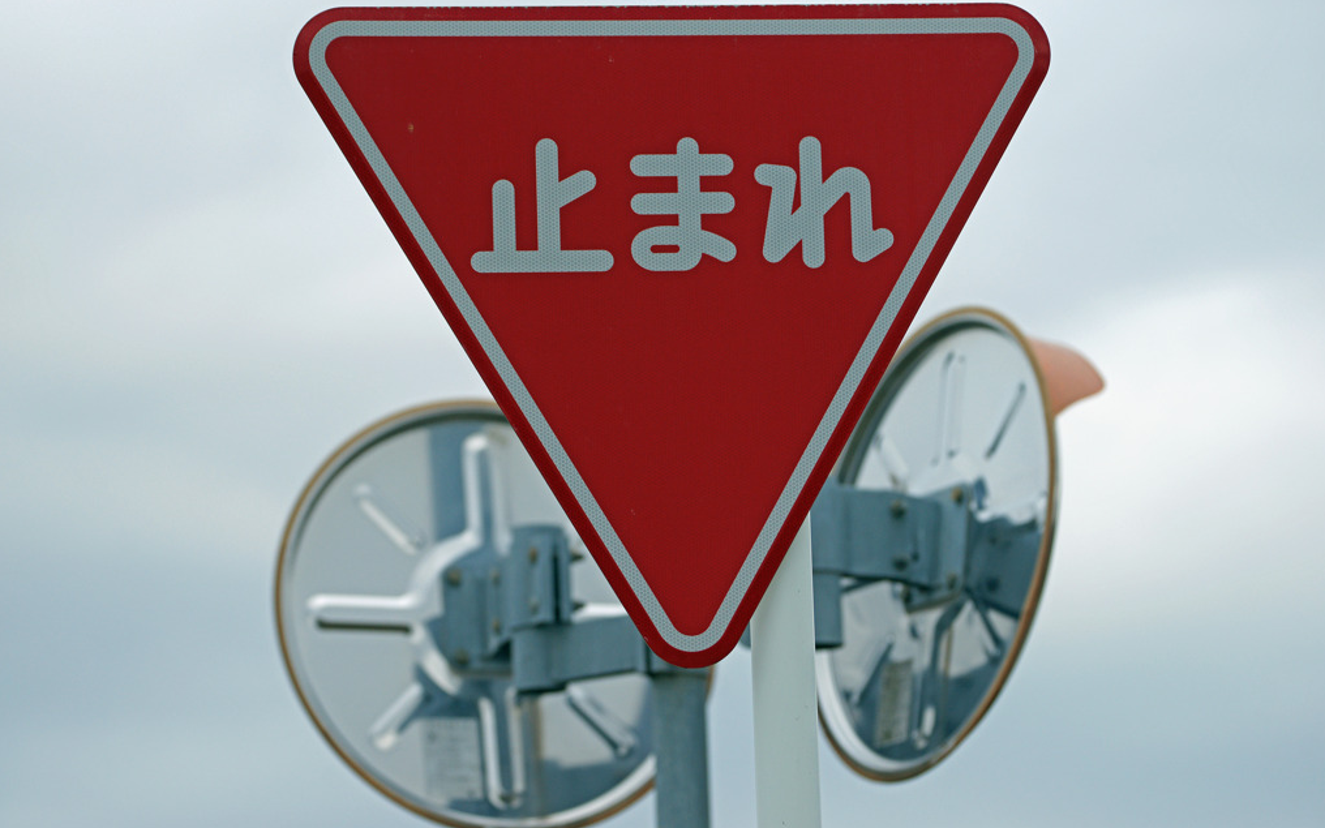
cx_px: 666
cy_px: 399
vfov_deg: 8.5
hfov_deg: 13.6
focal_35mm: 154
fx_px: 5561
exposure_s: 1/1250
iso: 200
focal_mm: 150
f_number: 5.6
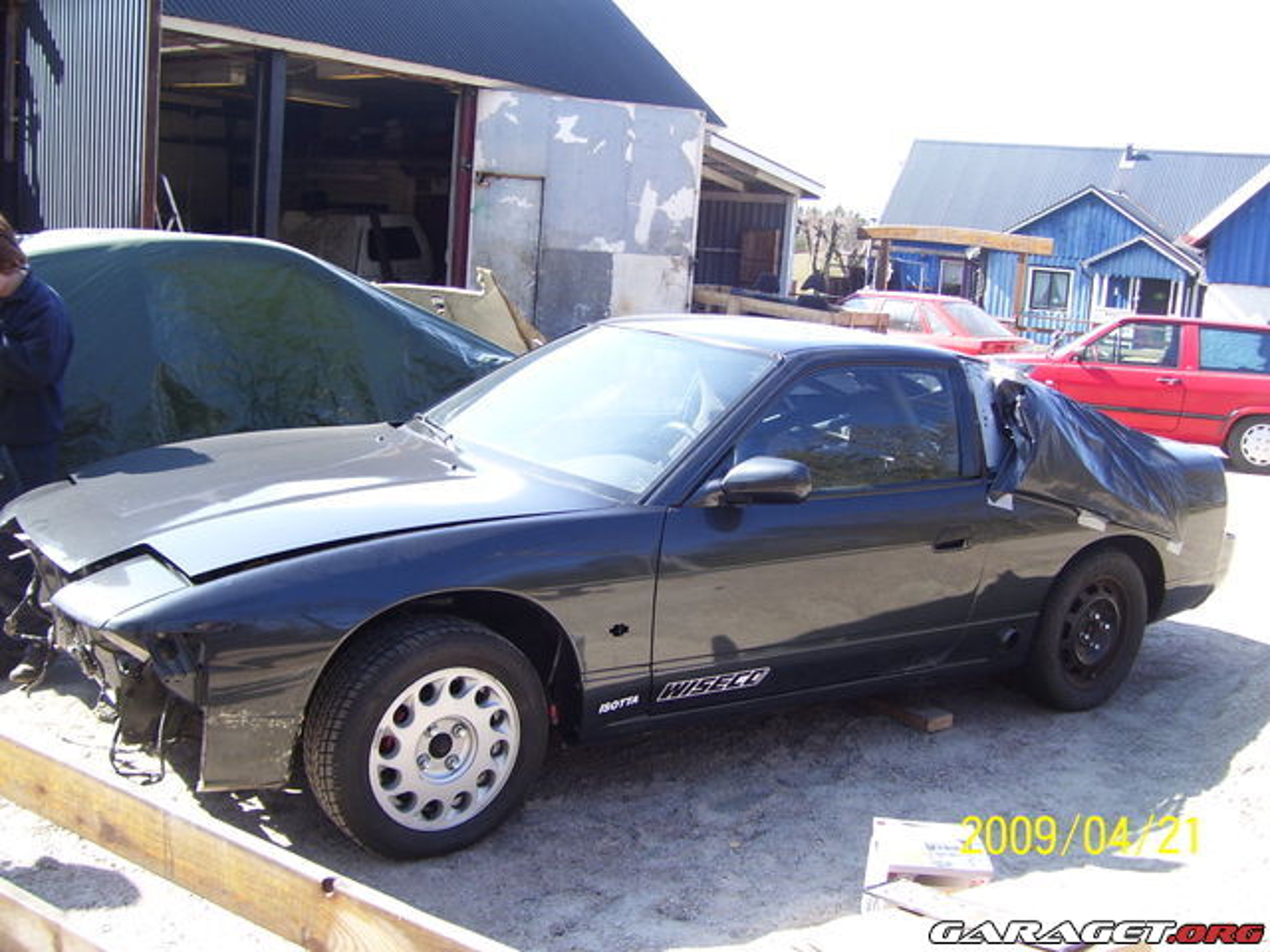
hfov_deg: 50.1
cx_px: 635
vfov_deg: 38.7
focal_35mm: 37
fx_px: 1357
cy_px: 476
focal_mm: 6
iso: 80
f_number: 2.7
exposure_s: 1/250
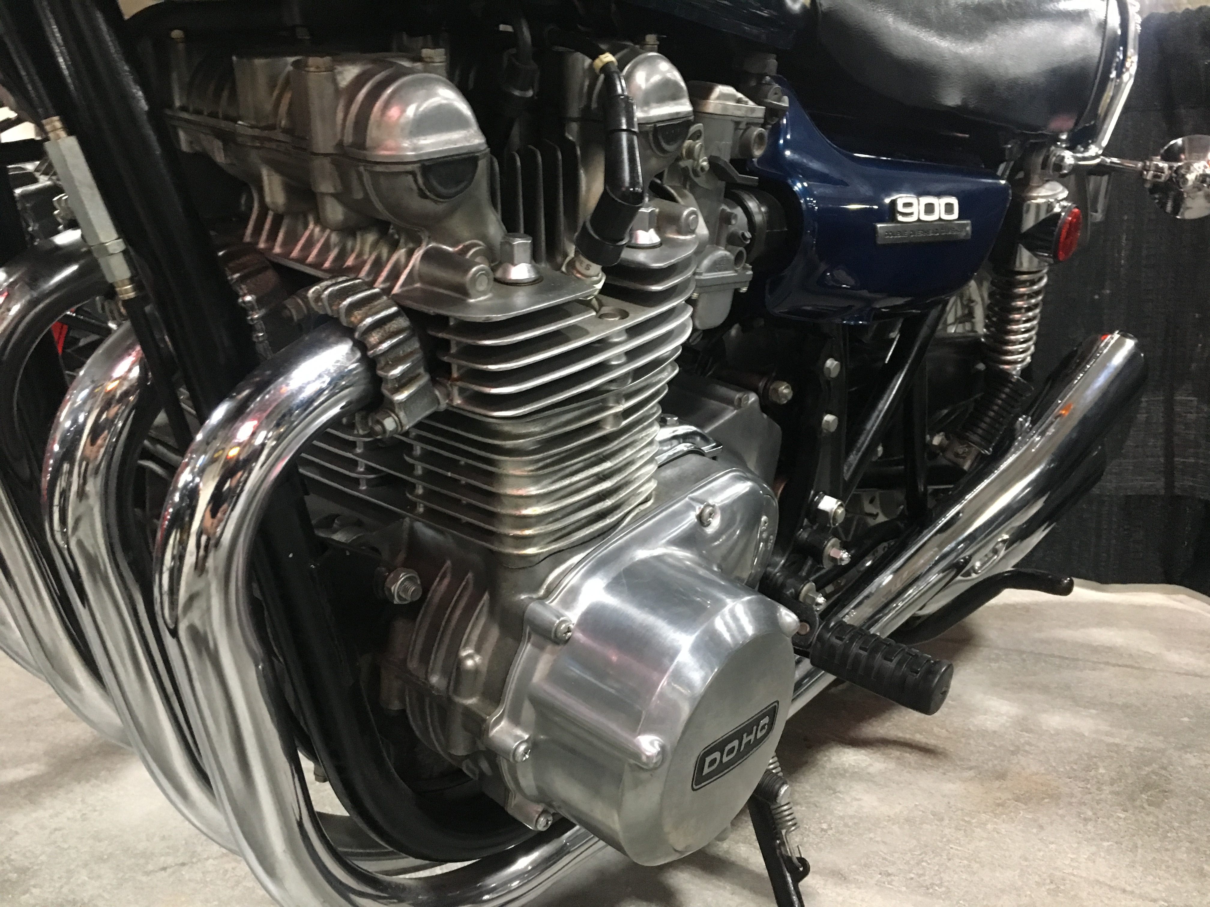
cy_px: 454
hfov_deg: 61.7
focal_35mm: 29
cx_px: 605
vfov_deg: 48.2
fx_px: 1014
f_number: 2.2
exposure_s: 1/15
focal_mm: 4.15
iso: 250
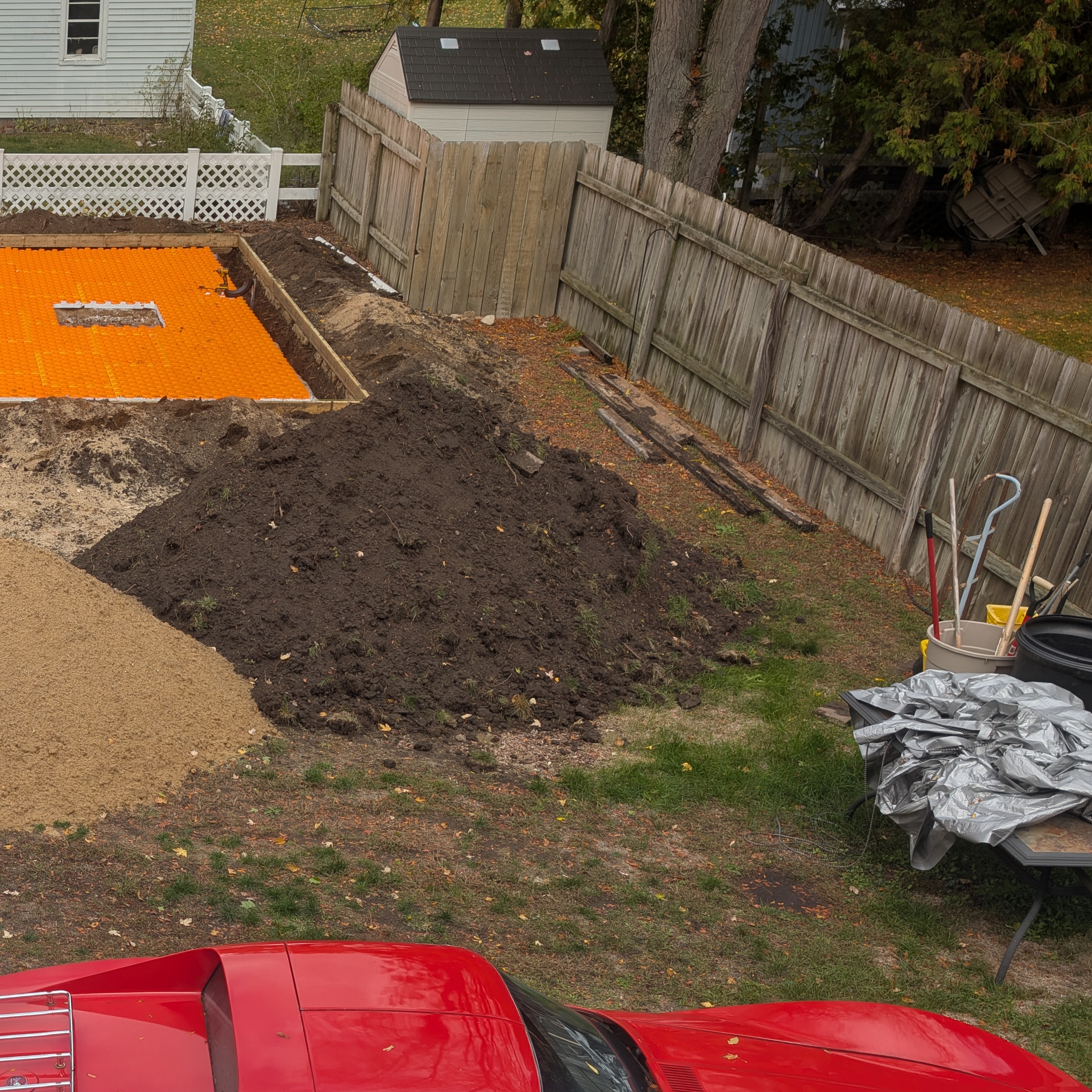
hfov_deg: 27.7
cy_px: 662
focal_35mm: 54
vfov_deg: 31.5
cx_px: -226
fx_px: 1927
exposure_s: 1/638
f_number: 1.68
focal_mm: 6.9
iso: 21
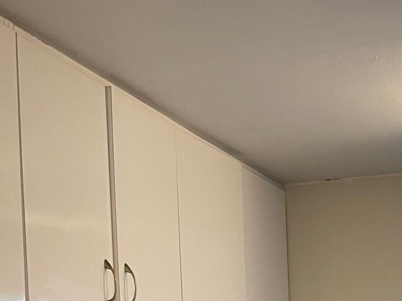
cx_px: 360
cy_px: 453
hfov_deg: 23.5
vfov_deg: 16.6
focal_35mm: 81
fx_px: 941
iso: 125
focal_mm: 4.2
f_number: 1.6
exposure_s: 1/60
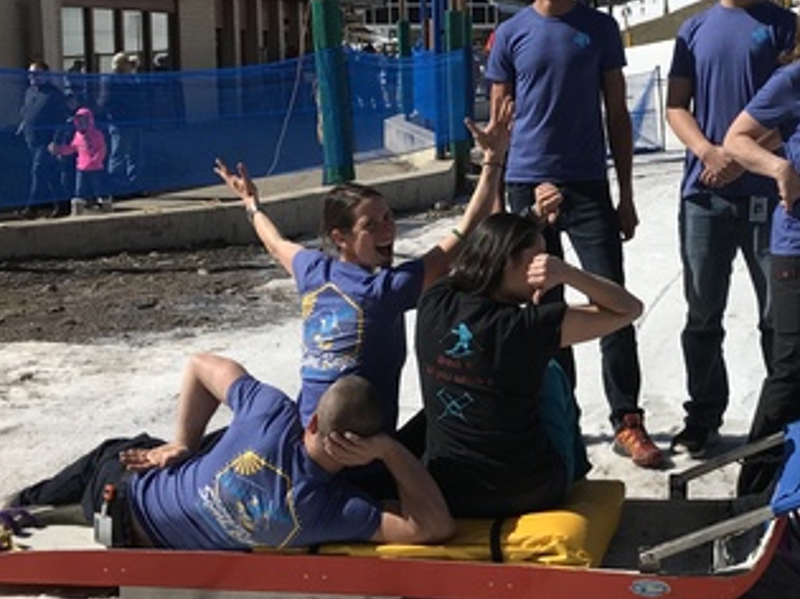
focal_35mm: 64
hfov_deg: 29.4
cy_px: 206
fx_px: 1479
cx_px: 673
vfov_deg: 22.8
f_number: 1.8
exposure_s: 1/4167
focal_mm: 3.99
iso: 20
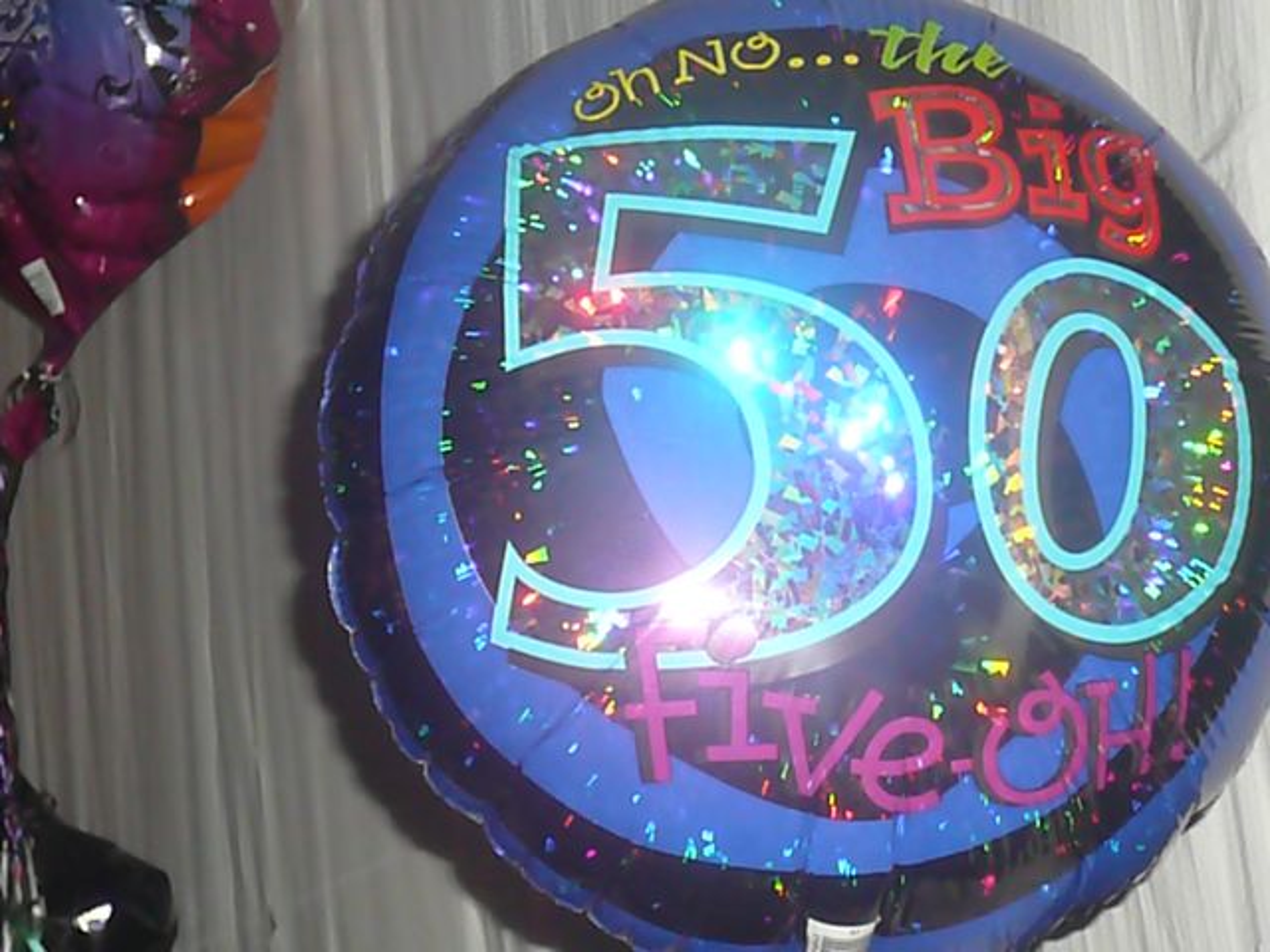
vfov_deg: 12.6
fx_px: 4329
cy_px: 476
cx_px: 635
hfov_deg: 16.7
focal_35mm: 118
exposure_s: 1/30
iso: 800
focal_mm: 17.6
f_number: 3.9
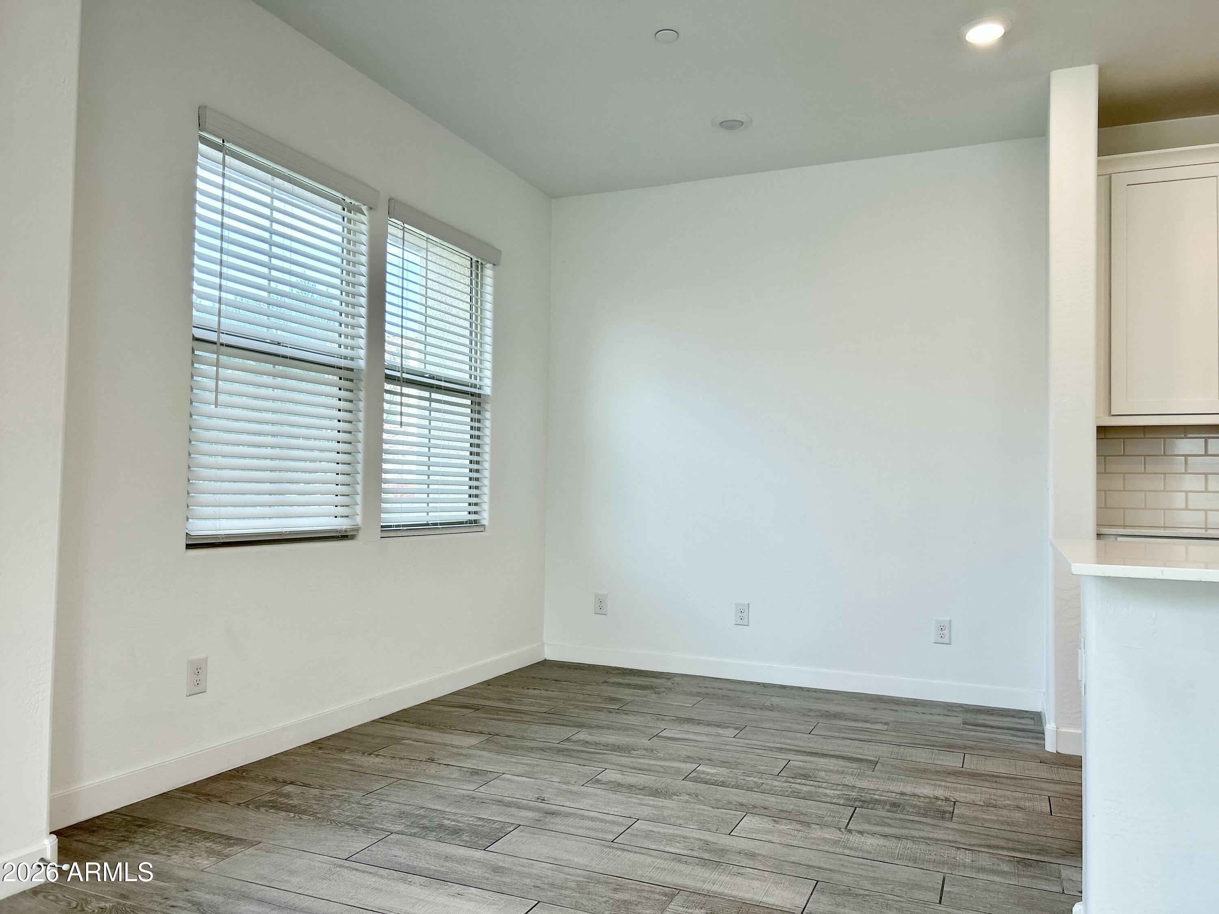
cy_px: 457
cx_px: 610
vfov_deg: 53.1
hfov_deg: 67.3
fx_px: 916
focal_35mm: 26
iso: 40
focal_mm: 5.7
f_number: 1.5
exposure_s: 1/166
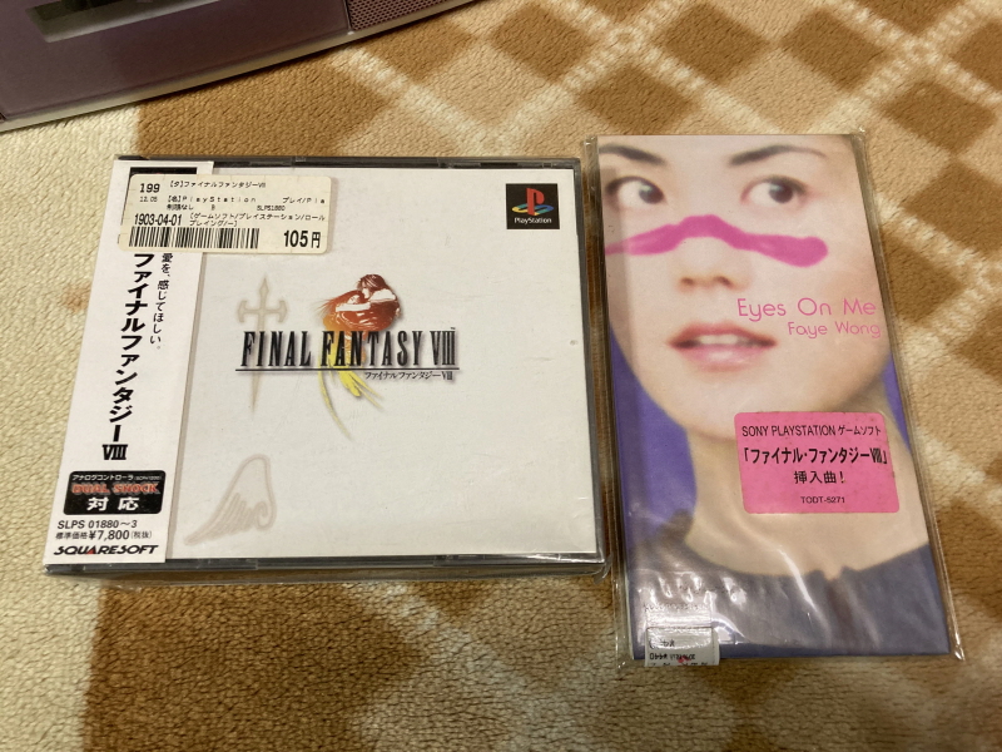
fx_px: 810
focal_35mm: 28
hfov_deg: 63.4
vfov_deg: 49.7
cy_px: 376
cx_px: 501
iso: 160
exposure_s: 1/60
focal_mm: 3.99
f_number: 1.8
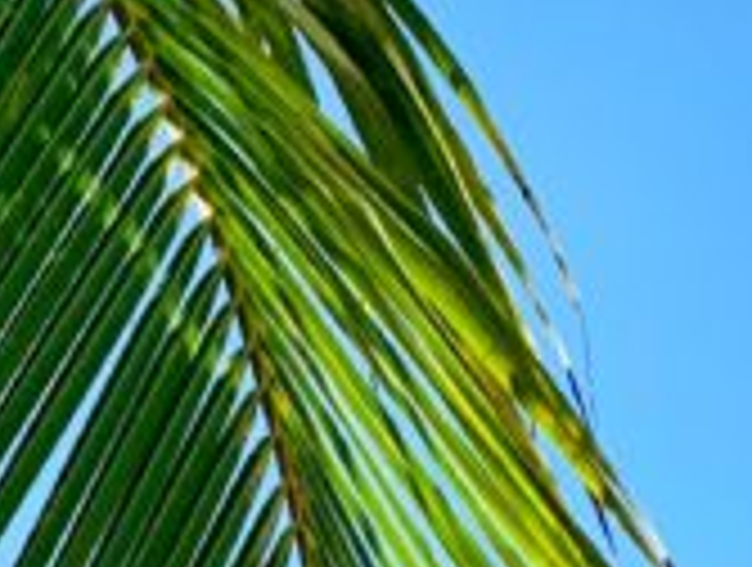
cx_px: 9
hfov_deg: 14.6
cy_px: 1260
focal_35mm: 133
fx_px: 2896
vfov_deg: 10.1
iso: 25
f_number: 1.8
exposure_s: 1/2421
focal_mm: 4.25
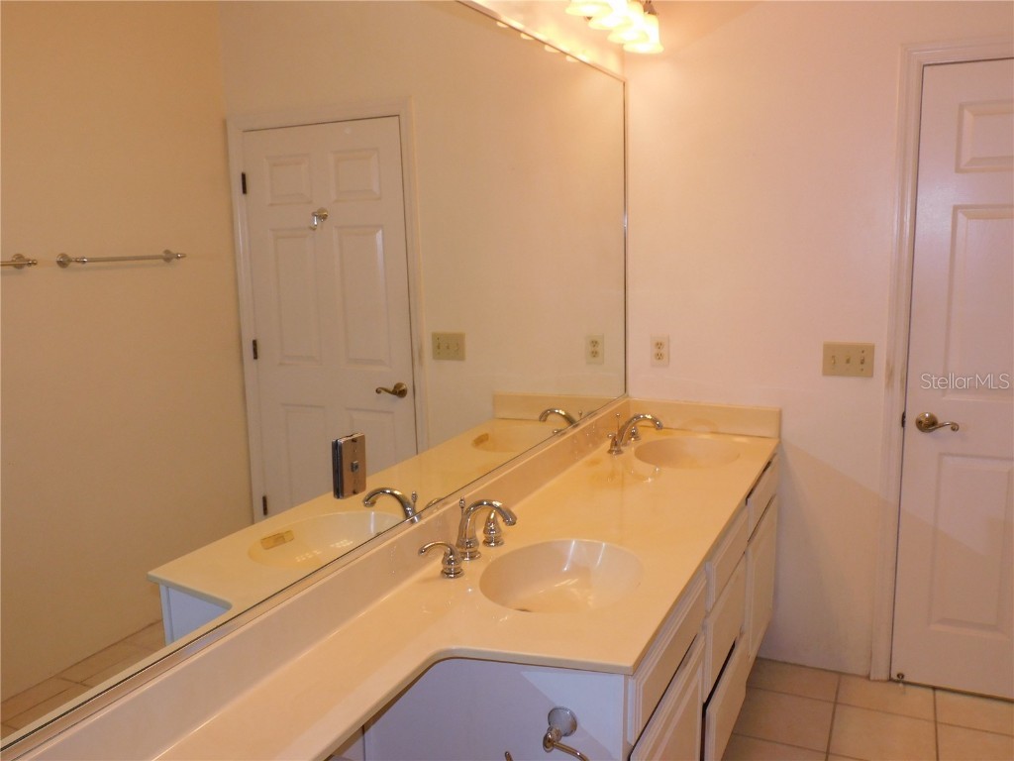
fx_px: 879
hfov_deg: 60.0
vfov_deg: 46.8
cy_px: 380
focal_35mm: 30
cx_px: 507
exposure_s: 1/30
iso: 200
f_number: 3.5
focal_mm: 5.4
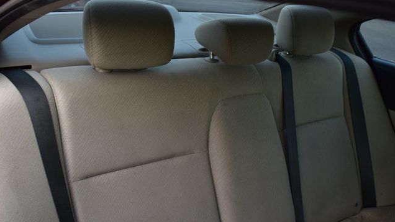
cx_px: 198
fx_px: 414
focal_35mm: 40
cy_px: 122
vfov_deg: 30.0
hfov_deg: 51.0
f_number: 6.3
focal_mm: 25
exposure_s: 1/20
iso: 400
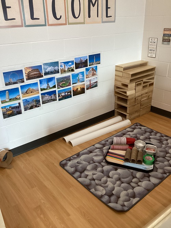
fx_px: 204
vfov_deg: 58.3
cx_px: 86
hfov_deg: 45.5
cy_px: 114
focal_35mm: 31
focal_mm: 3.3
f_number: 2.4
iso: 320
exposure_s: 1/60
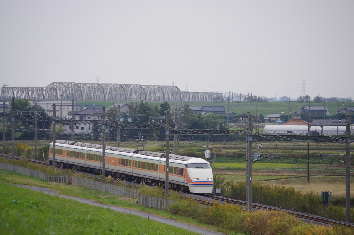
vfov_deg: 4.8
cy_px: 118
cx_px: 177
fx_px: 2799
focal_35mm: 285
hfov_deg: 7.2
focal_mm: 190
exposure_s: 1/800
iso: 200
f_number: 4.5
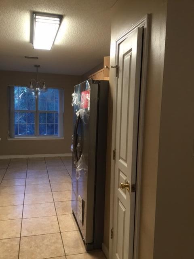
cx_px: 97
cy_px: 130
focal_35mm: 31
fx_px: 232
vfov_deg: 58.4
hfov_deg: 45.4
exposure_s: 1/30
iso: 100
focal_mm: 3.3
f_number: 2.4
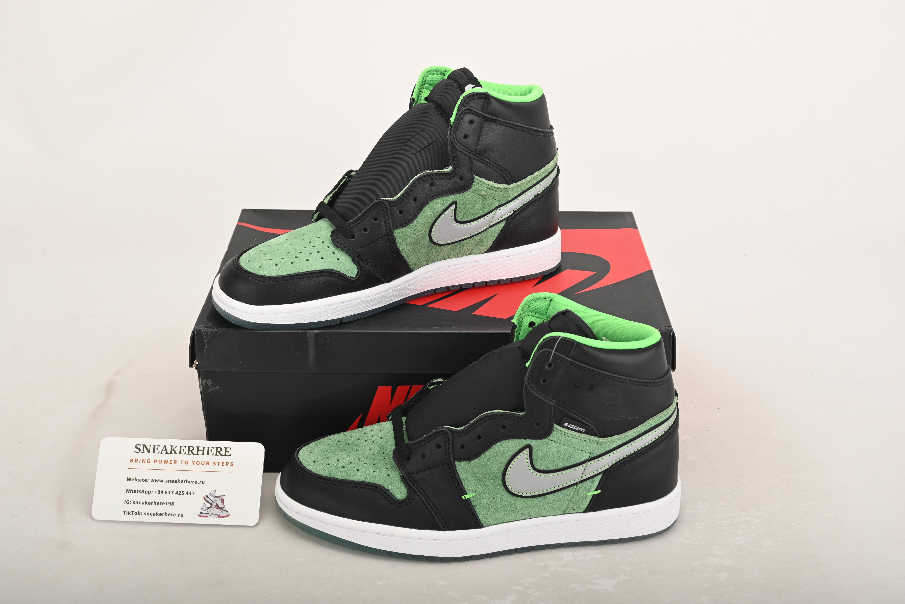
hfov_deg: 39.6
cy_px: 302
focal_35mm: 50
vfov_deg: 27.0
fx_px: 1257
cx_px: 452
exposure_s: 1/200
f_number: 11
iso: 100
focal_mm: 50
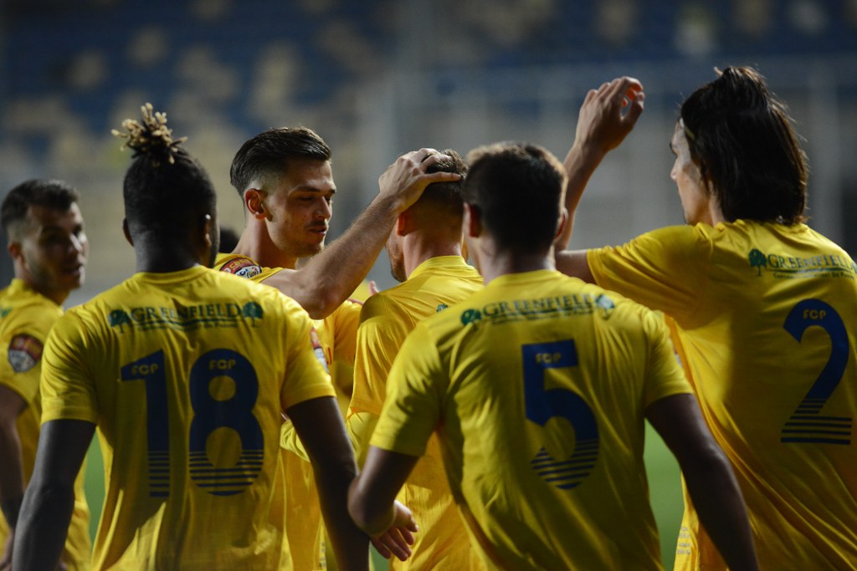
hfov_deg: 6.9
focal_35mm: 300
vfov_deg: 4.6
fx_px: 7142
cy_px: 286
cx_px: 428
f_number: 3.2
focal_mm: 300
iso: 2000
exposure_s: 1/800
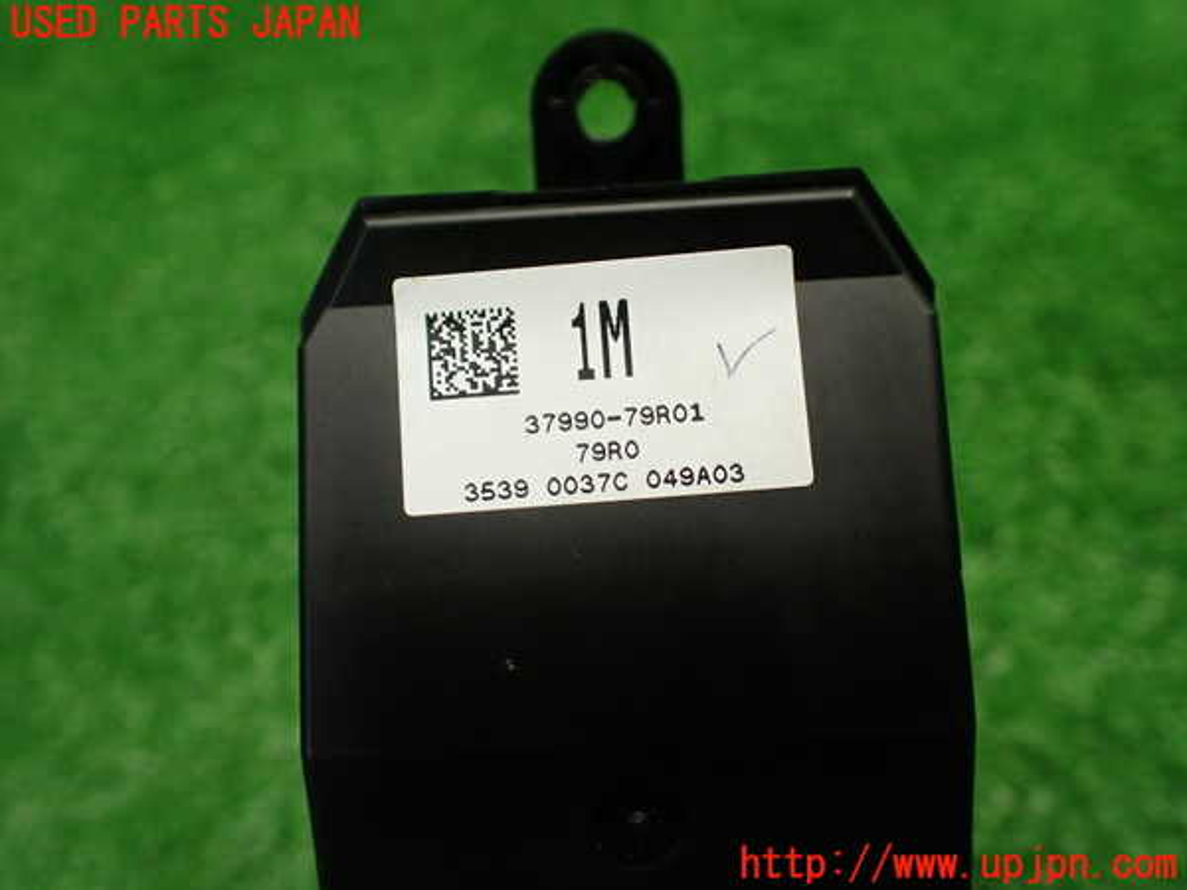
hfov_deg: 60.0
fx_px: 1029
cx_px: 594
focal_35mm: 30
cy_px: 445
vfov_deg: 46.8
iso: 320
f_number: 2.3
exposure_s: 1/125
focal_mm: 5.4
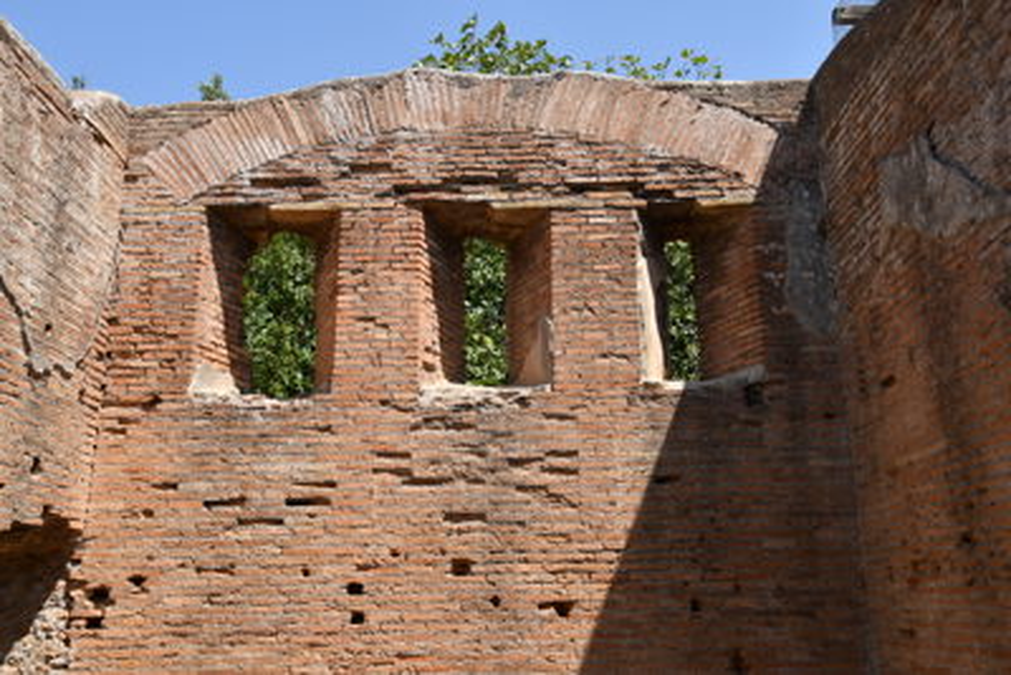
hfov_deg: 57.2
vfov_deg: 40.0
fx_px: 927
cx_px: 506
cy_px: 338
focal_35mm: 33
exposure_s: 1/320
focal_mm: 22
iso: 100
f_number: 7.1
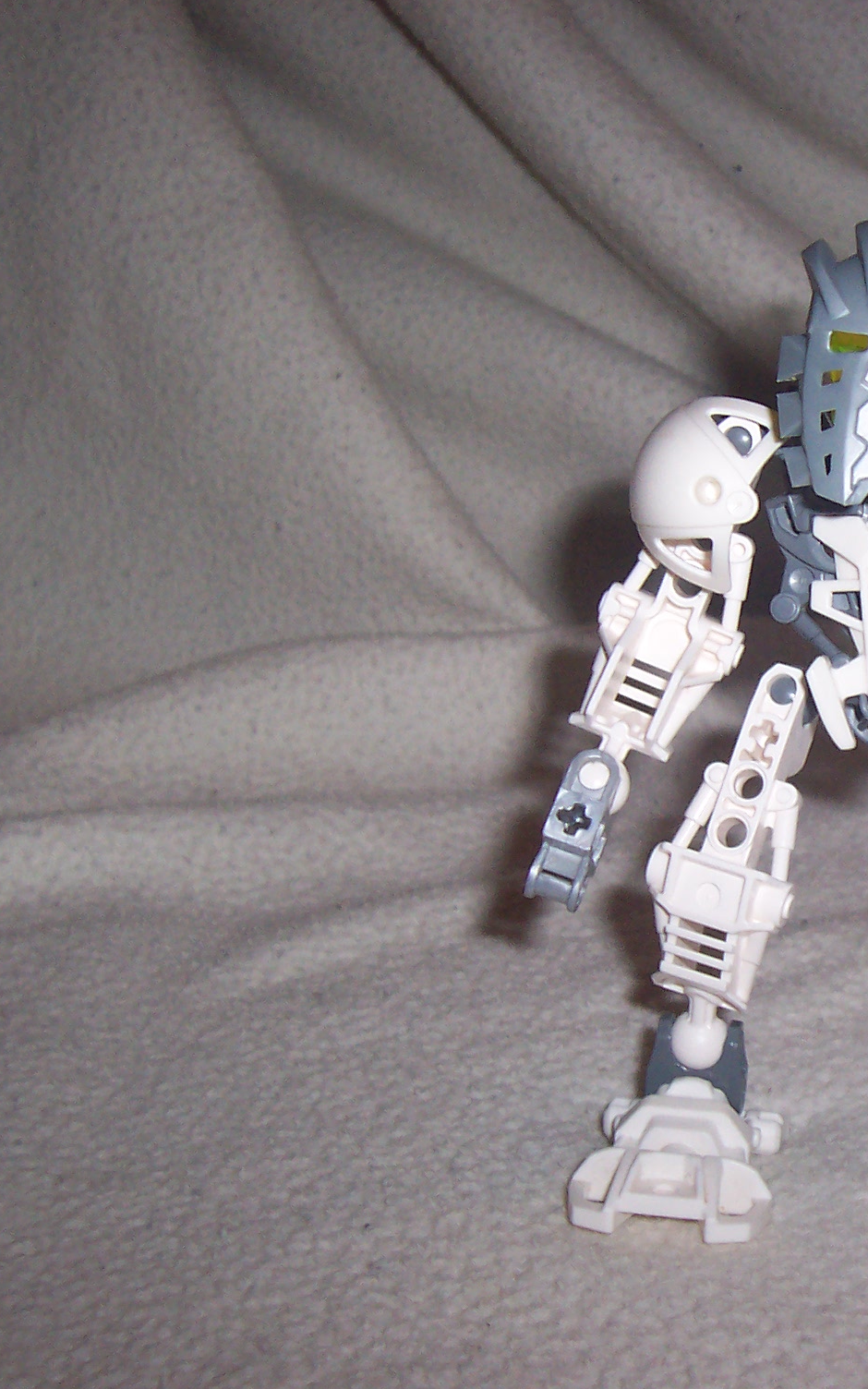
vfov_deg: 38.2
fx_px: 2006
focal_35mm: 53
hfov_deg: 23.4
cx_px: 867
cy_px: 693
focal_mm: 5.6
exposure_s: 1/60
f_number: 2.8
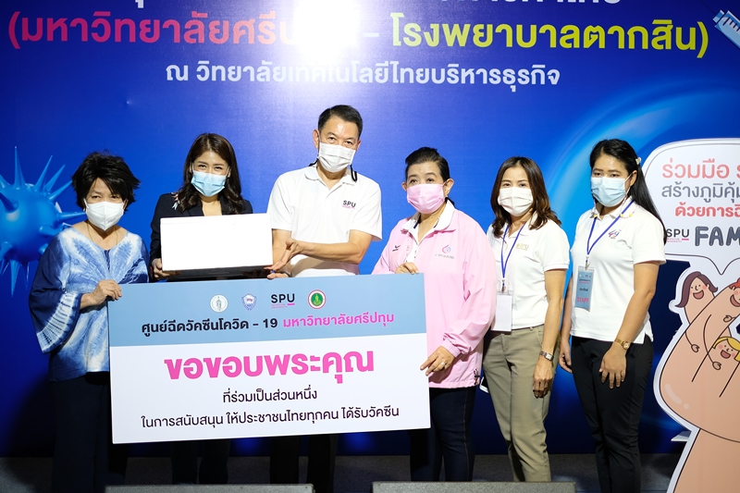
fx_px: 1089
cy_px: 246
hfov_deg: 37.5
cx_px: 370
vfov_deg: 25.5
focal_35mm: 53
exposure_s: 1/125
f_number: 1.4
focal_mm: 35
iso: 320
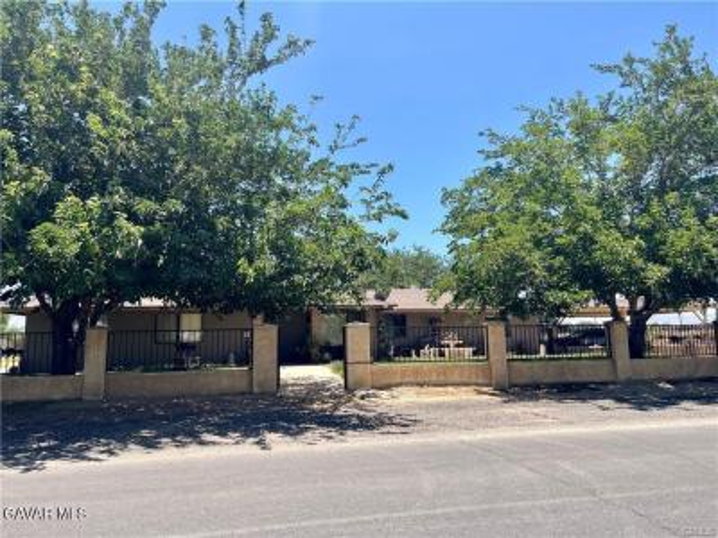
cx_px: 359
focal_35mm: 26
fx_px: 539
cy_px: 269
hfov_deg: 67.3
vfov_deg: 53.1
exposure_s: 1/2309
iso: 50
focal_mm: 5.1
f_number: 1.6
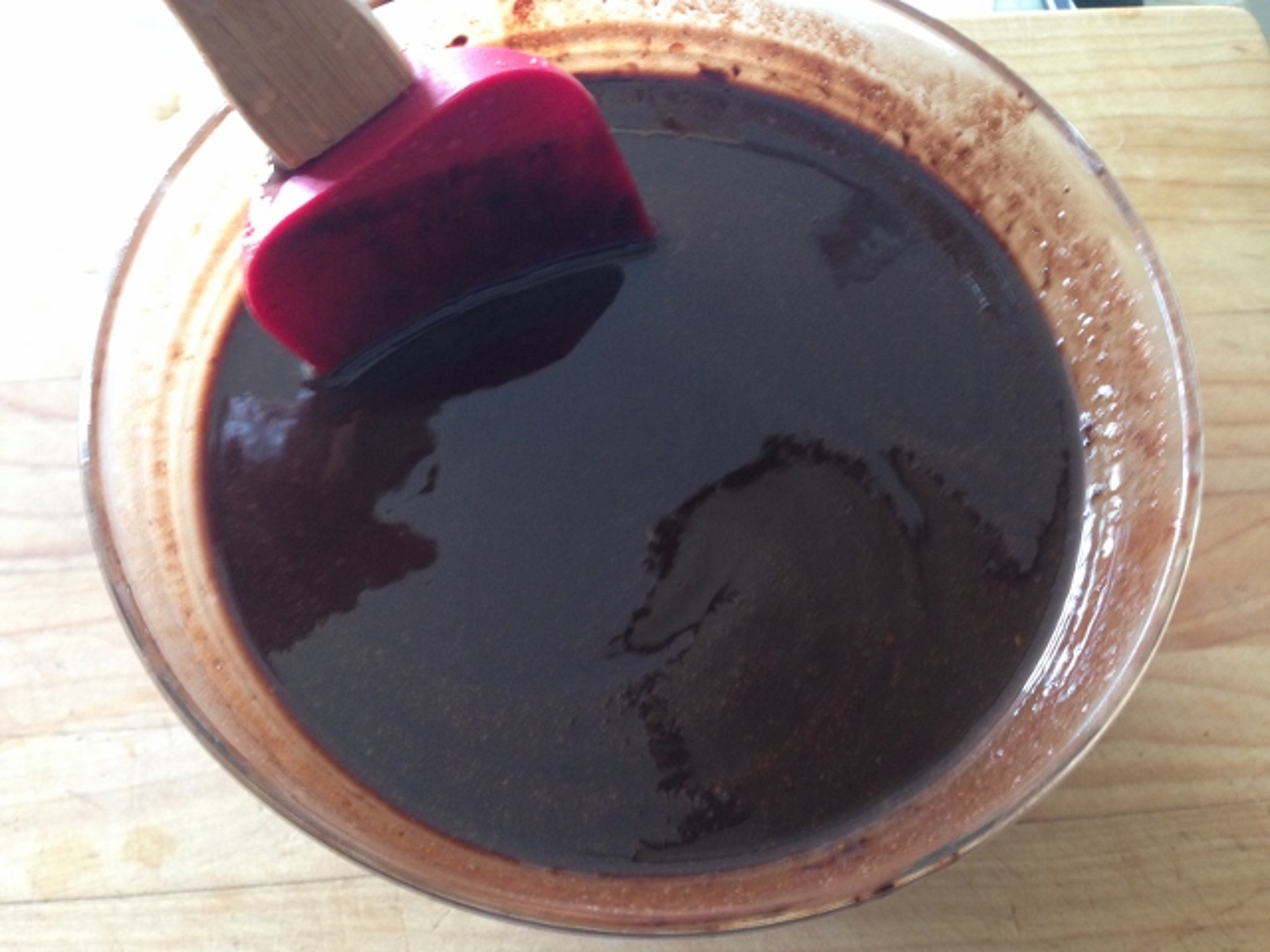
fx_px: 1211
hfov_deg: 55.4
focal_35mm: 33
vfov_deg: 42.9
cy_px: 476
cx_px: 635
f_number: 2.4
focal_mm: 4.12
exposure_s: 1/20
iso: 160
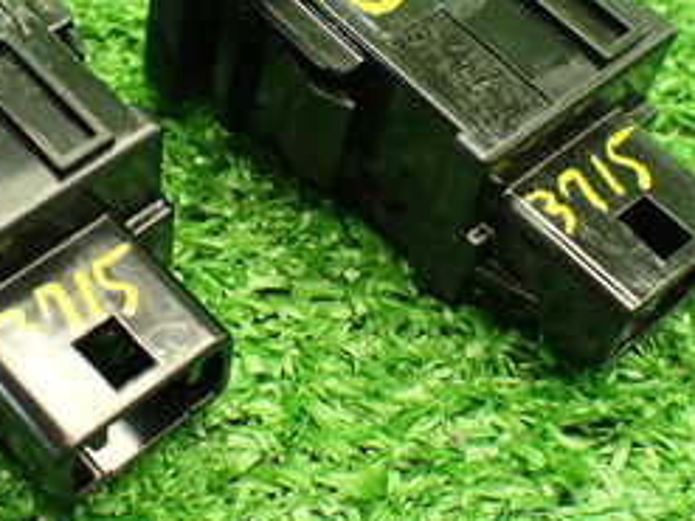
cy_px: 135
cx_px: 217
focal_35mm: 73
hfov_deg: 26.5
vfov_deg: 20.0
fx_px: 1465
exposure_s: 1/100
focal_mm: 5.4
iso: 800
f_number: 2.3
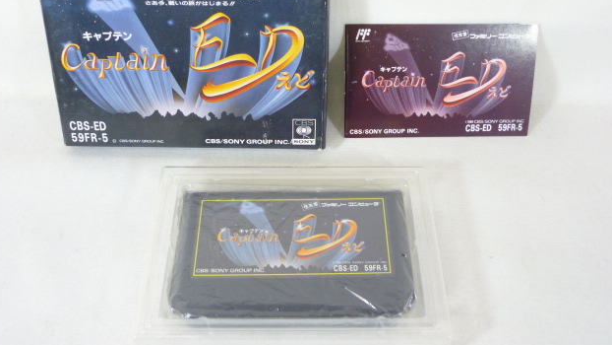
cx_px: 301
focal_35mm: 37
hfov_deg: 54.0
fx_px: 600
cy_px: 131
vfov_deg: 31.9
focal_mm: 5.5
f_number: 2.8
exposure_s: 1/30
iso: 160
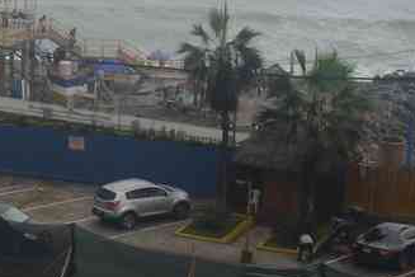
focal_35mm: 110
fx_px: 1268
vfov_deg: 12.3
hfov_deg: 17.7
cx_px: -84
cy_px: -5
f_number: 11
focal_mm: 24
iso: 200
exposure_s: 1/80
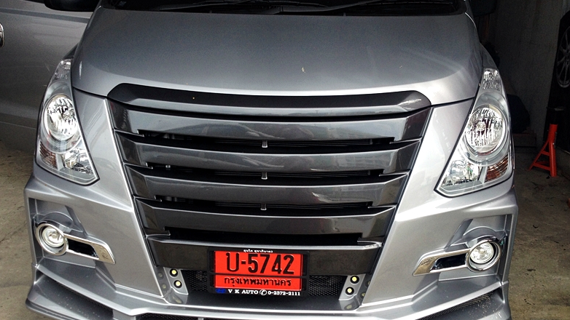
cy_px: 193
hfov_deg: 51.6
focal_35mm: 39
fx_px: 589
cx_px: 290
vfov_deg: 30.4
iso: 50
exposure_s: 1/409
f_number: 2.4
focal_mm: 4.28
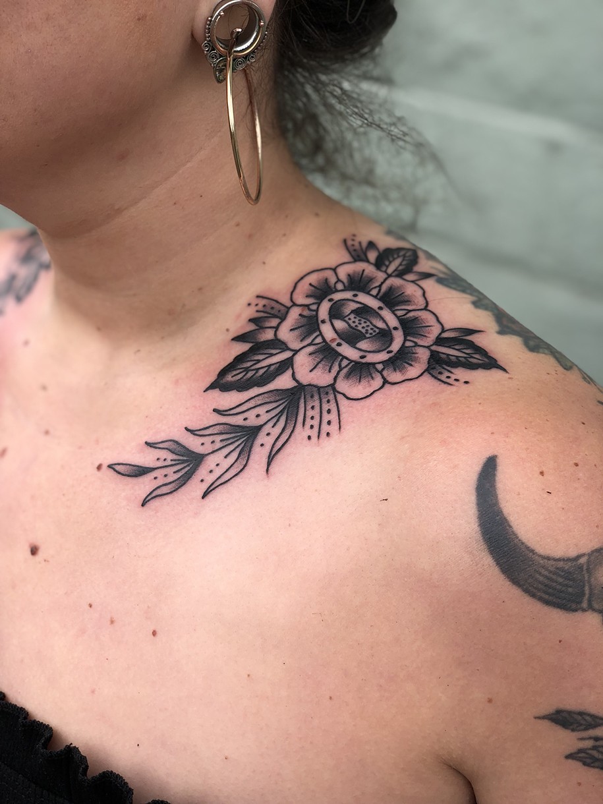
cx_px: 302
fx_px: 1208
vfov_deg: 36.8
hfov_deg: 28.0
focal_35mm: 52
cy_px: 402
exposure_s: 1/213
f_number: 2.4
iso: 16
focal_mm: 6
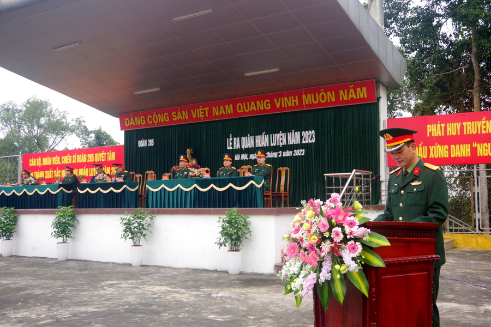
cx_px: 246
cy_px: 164
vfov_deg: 36.9
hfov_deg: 53.1
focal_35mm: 36
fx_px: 491
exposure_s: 1/100
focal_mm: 24
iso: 200
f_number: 5
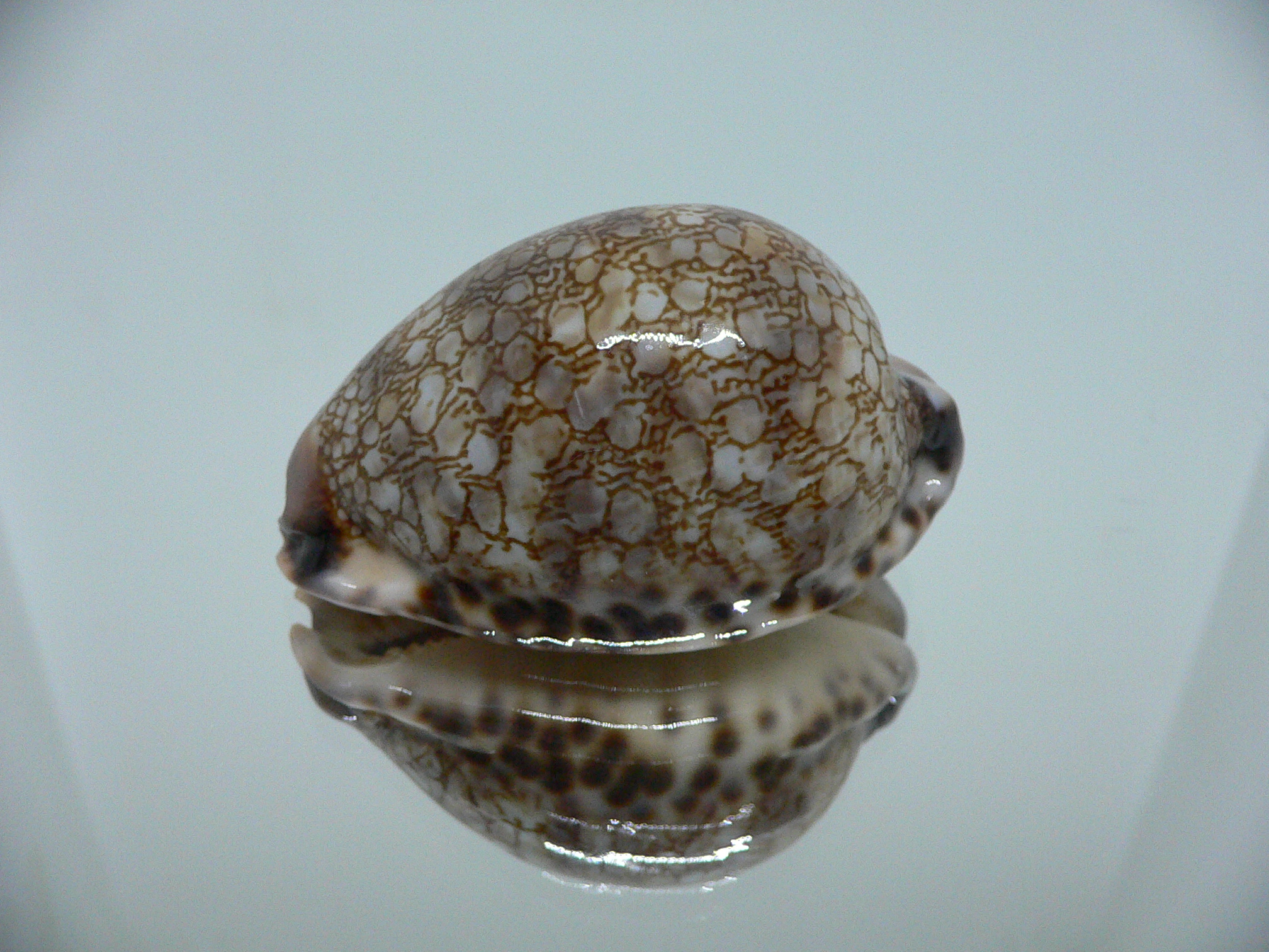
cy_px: 476
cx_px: 634
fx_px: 1283
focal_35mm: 35
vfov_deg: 40.7
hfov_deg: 52.6
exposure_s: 1/50
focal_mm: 4.6
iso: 200
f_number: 2.8
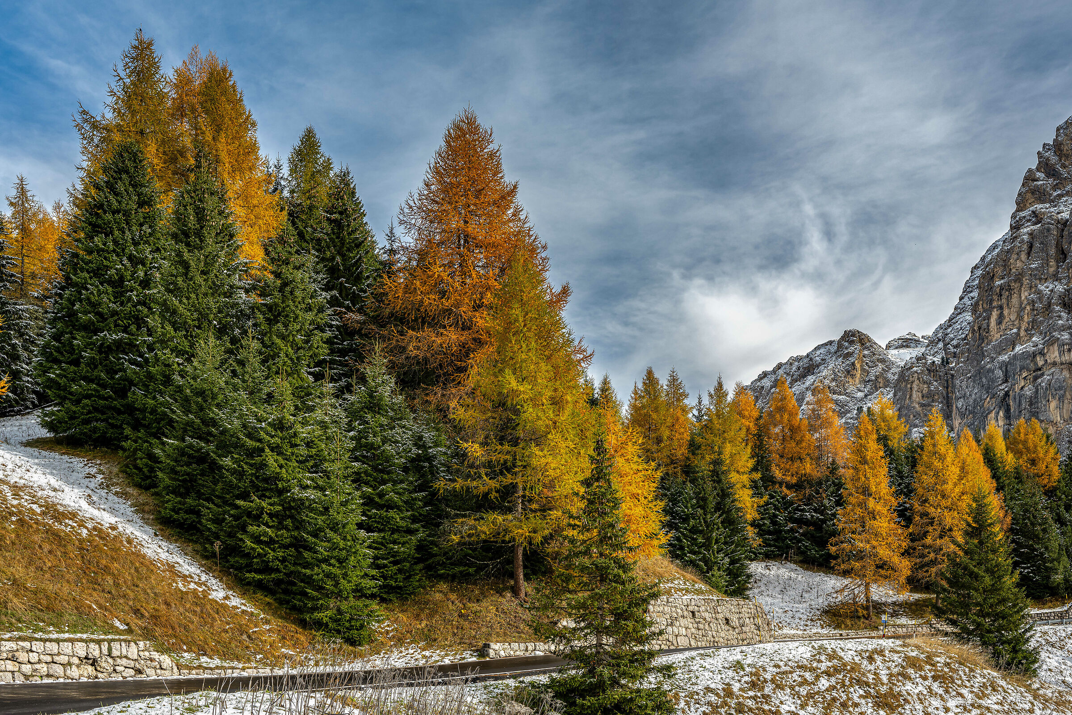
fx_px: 1042
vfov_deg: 37.9
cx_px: 536
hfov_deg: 54.4
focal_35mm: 35
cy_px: 358
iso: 100
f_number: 8
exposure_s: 1/200
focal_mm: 35
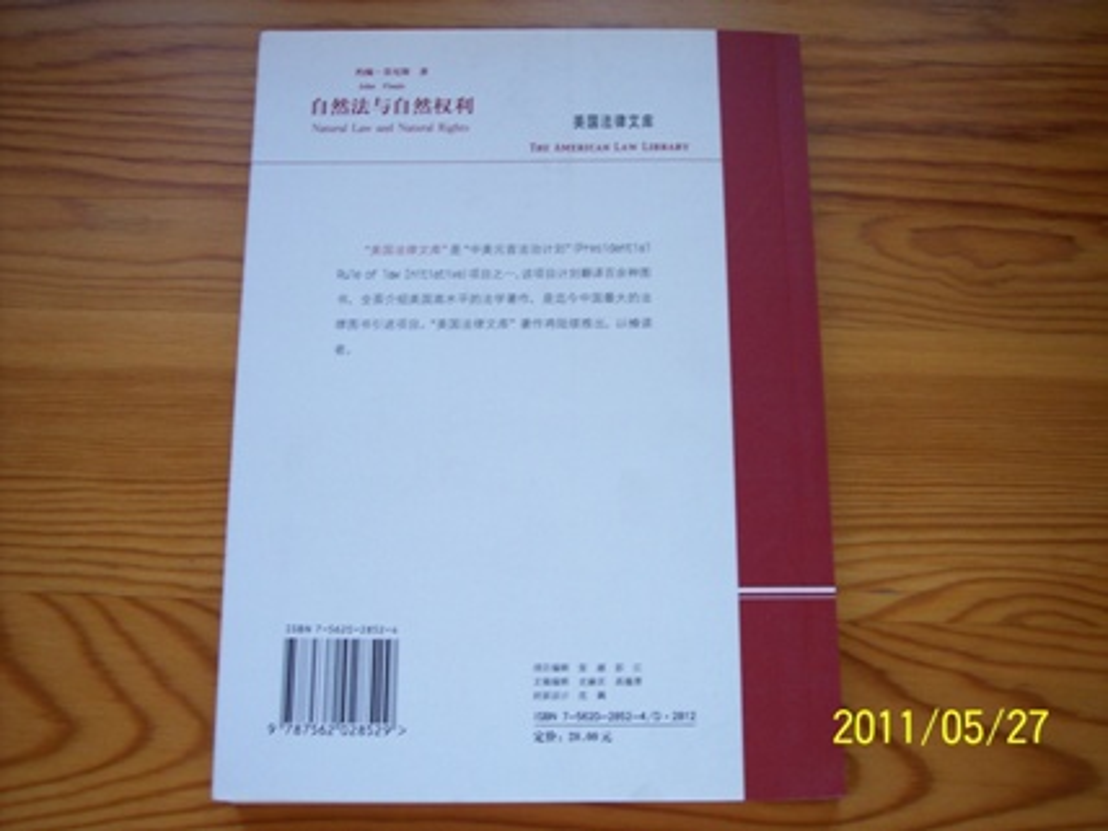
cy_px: 416
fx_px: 1248
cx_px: 554
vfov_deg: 36.8
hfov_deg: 47.9
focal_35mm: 39
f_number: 3.4
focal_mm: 8
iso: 200
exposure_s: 1/20
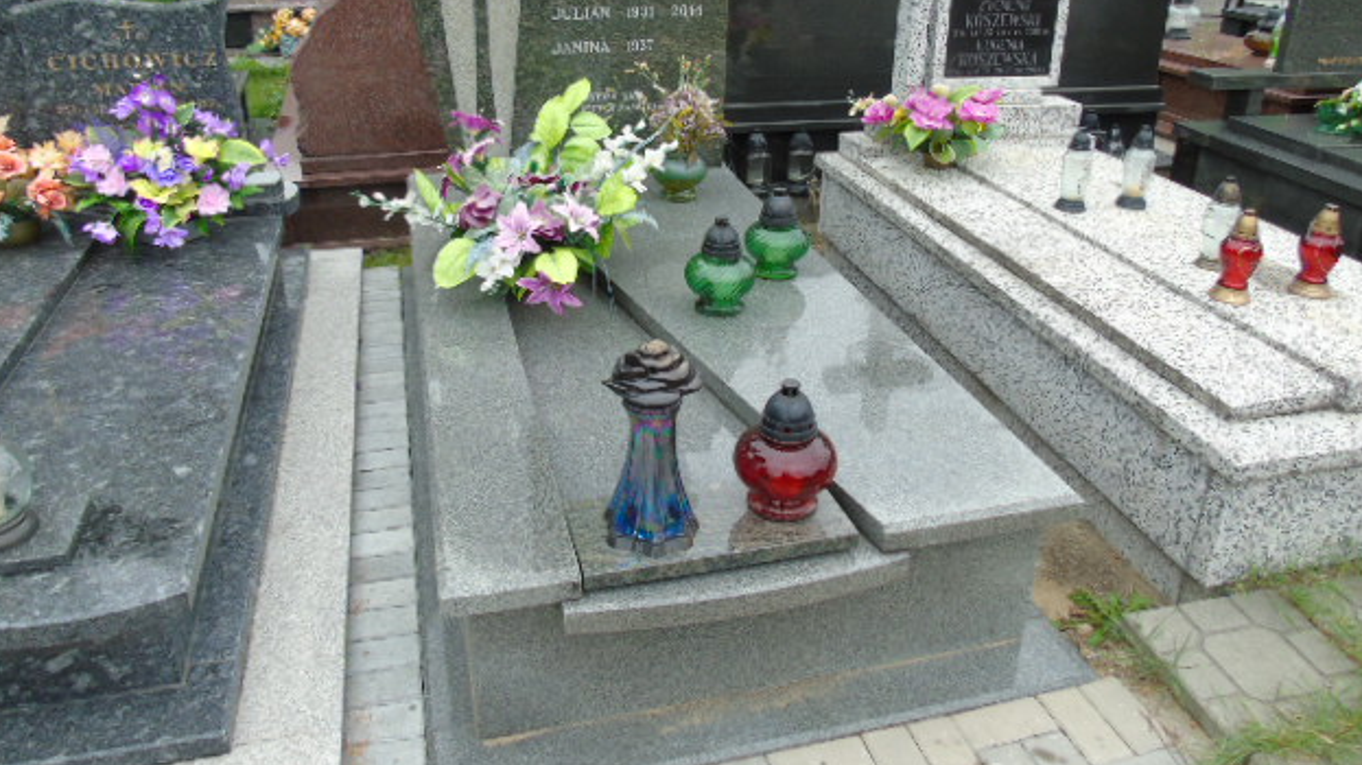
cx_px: 684
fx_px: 1011
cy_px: 284
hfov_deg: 67.9
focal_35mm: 28
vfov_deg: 41.1
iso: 80
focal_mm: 4.4
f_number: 3.4
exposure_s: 1/125
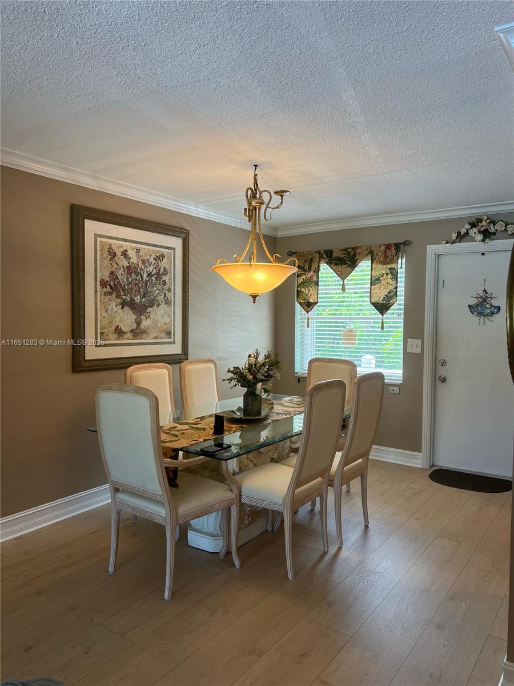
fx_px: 515
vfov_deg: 67.3
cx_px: 257
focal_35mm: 26
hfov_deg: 53.1
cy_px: 343
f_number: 1.5
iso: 64
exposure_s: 1/120
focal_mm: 5.7
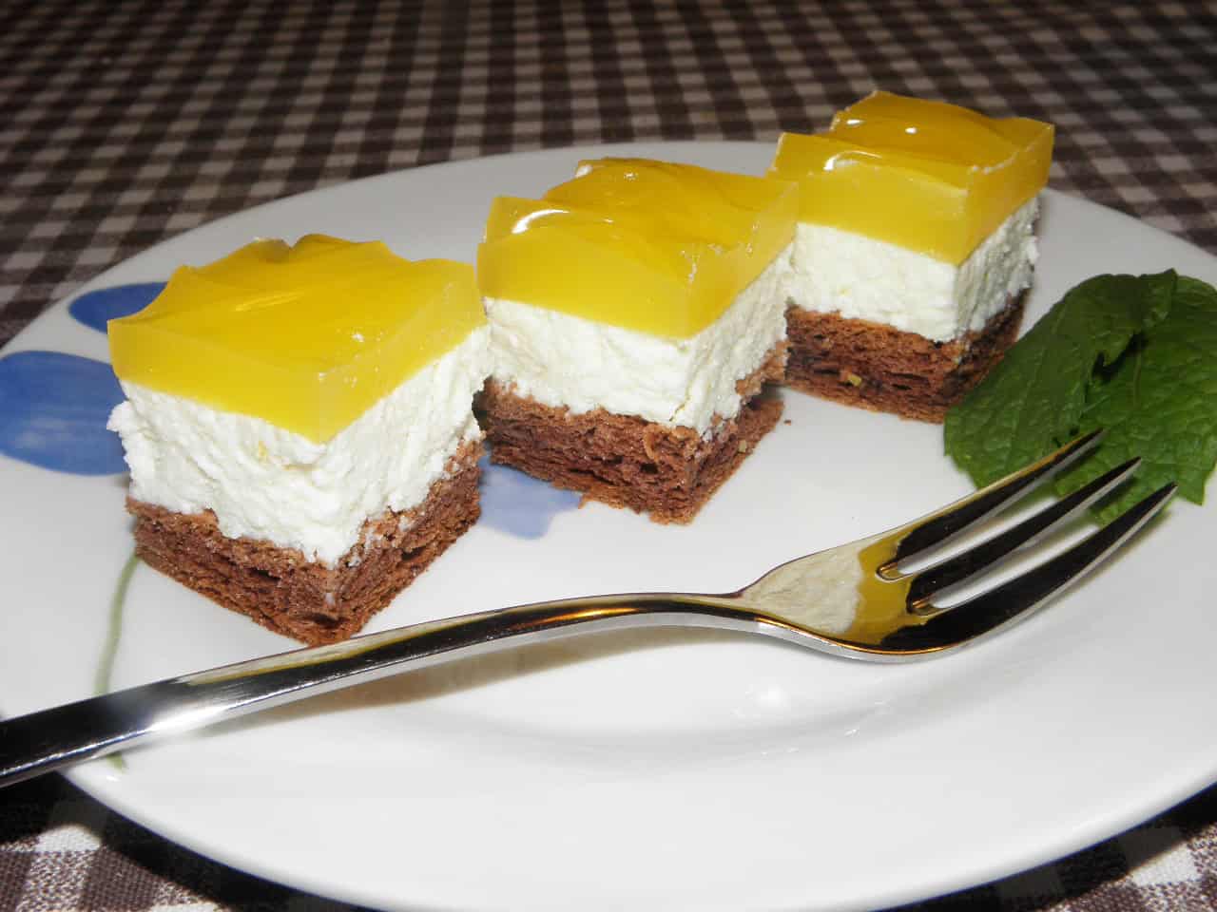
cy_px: 456
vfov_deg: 34.3
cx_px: 608
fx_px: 1477
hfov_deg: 44.8
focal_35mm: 42
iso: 125
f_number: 5.6
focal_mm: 7.6
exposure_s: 1/40
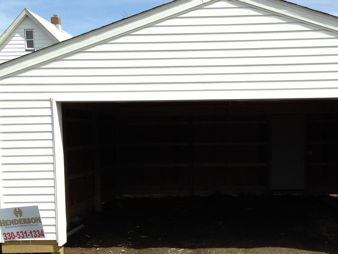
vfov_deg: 27.3
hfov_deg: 36.0
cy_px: 177
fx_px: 518
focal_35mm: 53
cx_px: 203
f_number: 2.4
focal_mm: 4.12
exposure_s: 1/1695
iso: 80
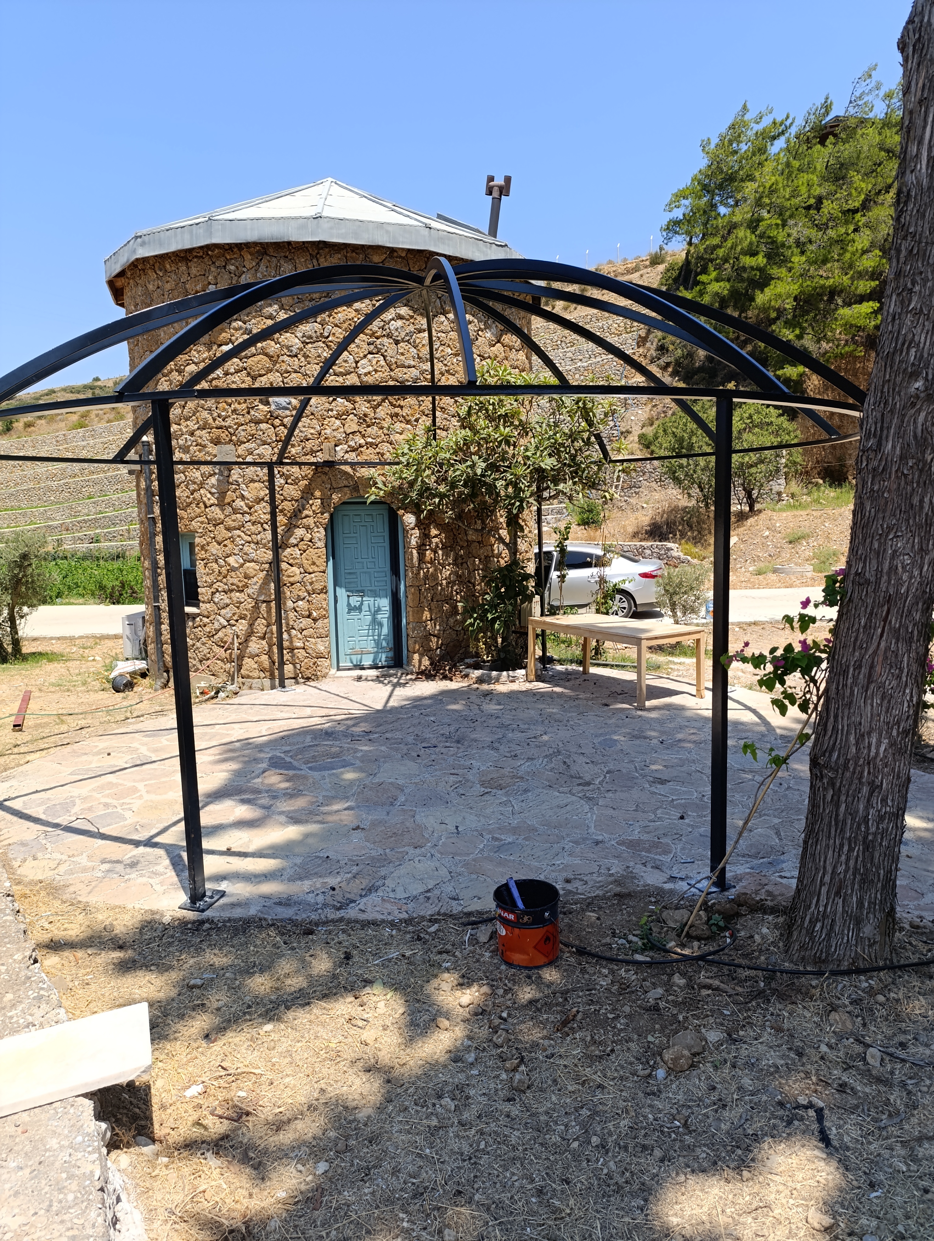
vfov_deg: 73.8
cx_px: 467
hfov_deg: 59.0
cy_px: 620
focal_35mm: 23
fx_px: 825
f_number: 1.6
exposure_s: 1/442
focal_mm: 6.14
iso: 50
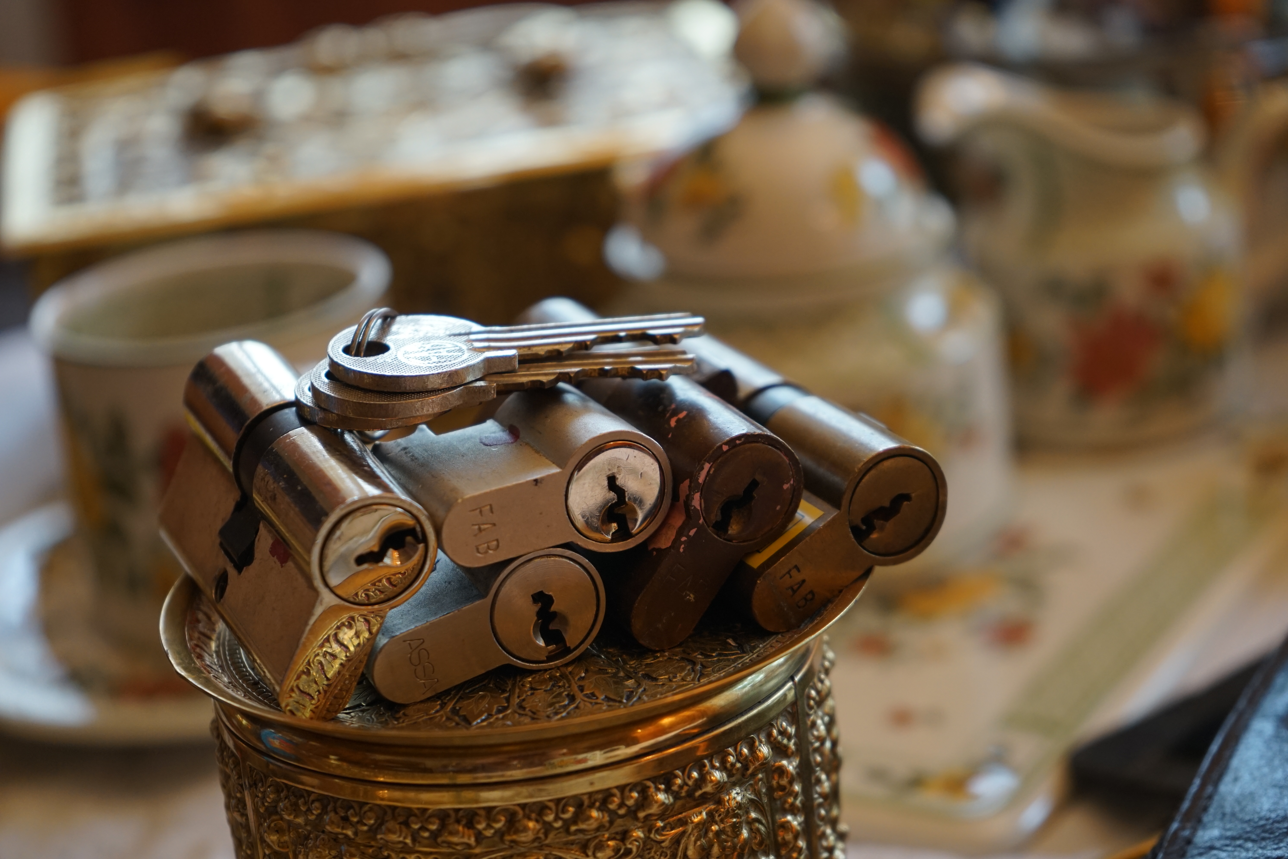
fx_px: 2504
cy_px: 430
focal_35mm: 70
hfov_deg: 28.8
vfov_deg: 19.5
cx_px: 644
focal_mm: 70
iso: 800
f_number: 5.6
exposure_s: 1/80
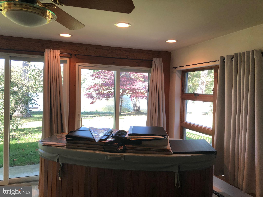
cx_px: 132
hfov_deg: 63.4
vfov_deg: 49.7
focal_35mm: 28
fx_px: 213
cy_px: 98
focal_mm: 4
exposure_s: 1/50
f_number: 1.8
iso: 32
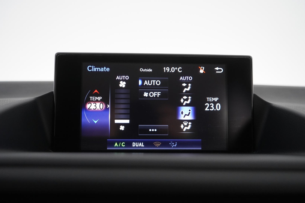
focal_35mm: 36
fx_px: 305
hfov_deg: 53.1
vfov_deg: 36.9
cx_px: 152
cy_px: 102
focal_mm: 36
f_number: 5
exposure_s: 1/60
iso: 4000
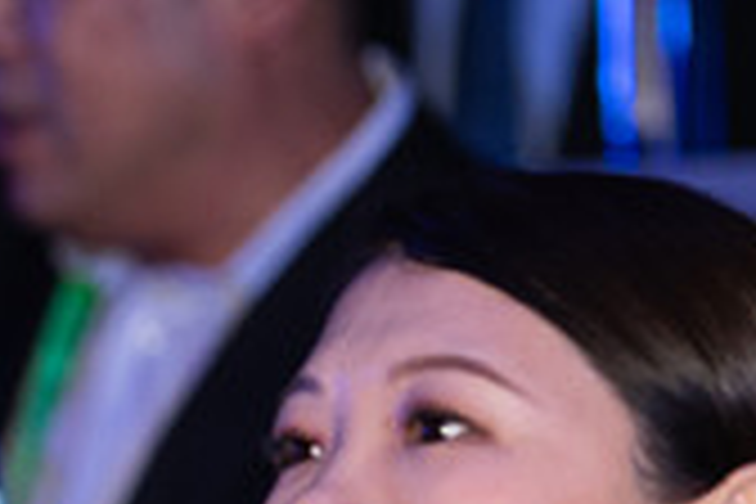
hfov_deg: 2.8
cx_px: -459
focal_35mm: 728
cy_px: 666
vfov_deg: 1.9
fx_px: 15287
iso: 1000
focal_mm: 122
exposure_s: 1/160
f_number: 2.8
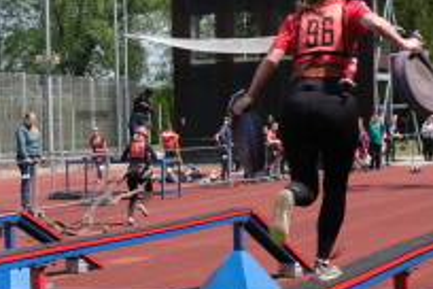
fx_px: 1299
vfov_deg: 12.6
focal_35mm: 108
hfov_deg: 18.5
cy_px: 214
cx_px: 17
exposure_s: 1/180
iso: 500
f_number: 16
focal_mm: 29.3
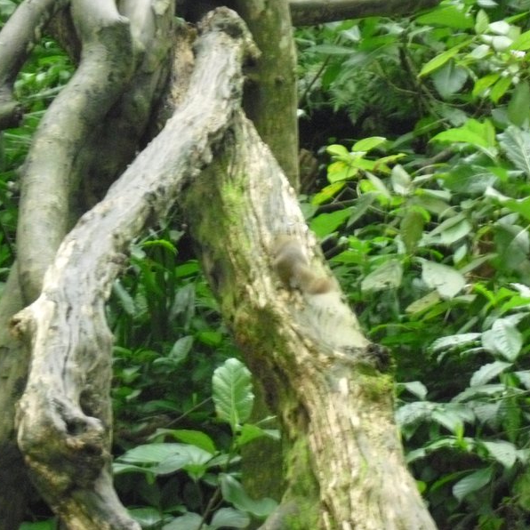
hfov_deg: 13.0
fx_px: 2321
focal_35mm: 134
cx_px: 259
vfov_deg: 13.0
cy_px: 265
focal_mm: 18.6
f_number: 5.2
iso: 800
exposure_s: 1/10
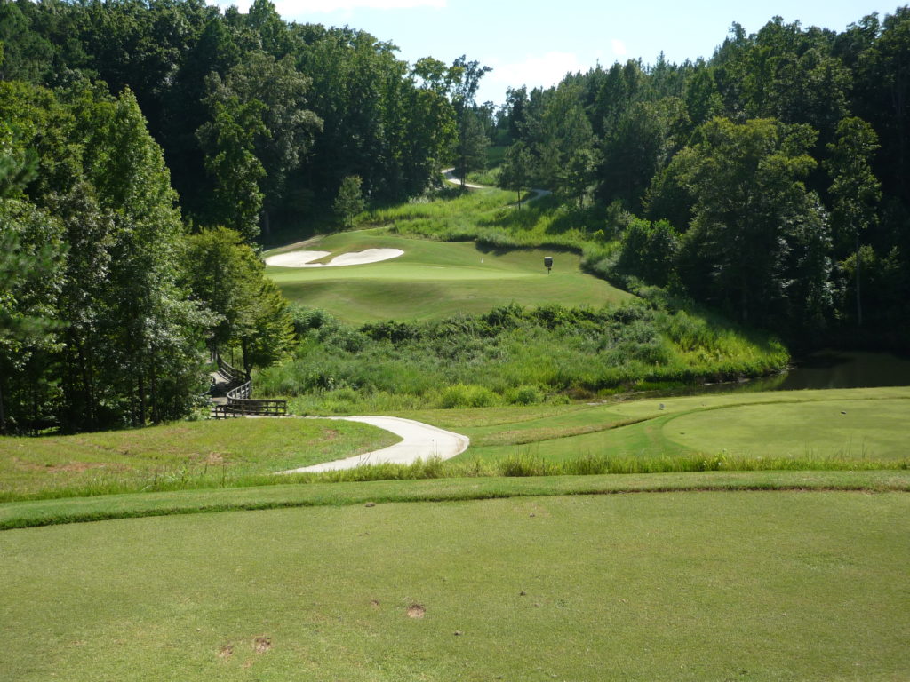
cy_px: 341
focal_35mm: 41
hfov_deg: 45.8
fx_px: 1078
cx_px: 455
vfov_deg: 35.1
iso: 100
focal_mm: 6.8
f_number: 3
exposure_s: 1/1000
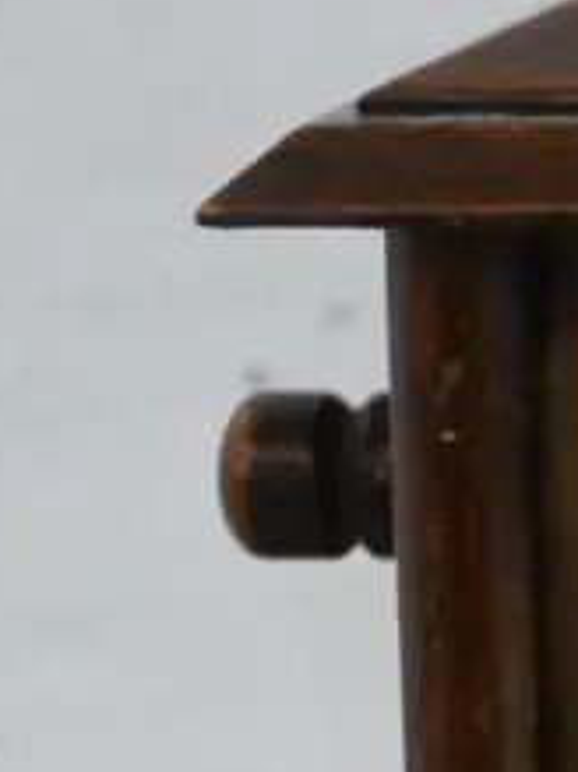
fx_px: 5215
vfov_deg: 8.3
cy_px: 1072
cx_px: 1049
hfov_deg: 6.2
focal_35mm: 234
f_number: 5.3
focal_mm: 25
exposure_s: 1/60
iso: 640
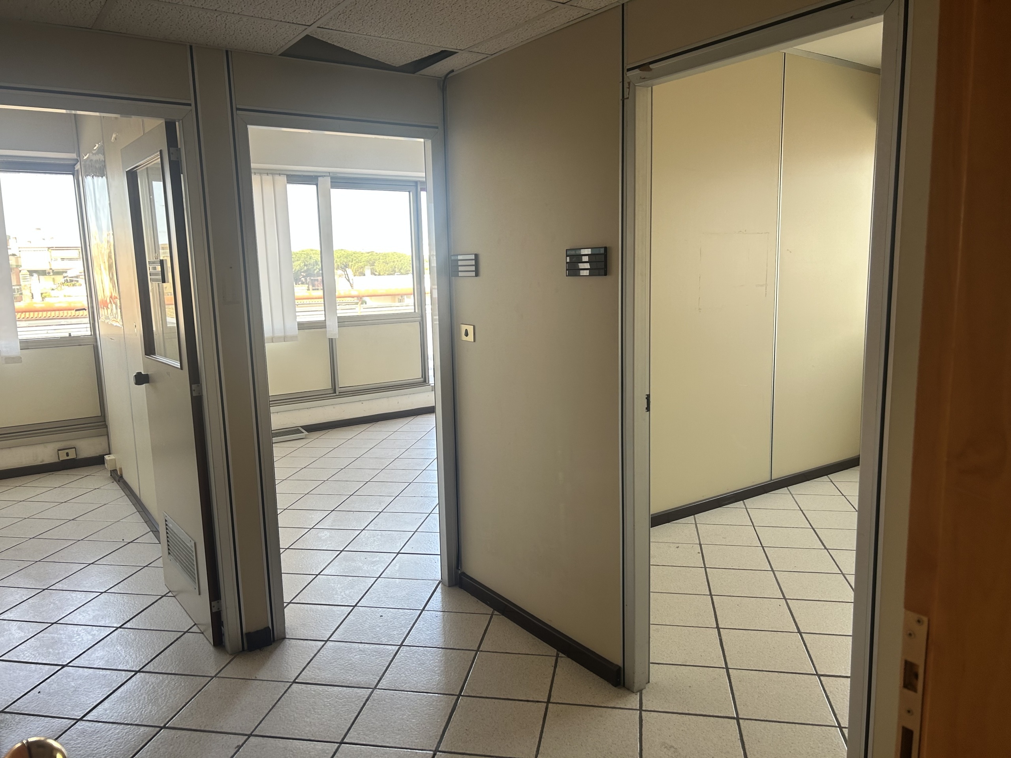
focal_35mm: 26
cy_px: 379
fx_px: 759
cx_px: 506
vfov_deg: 53.1
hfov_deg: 67.3
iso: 64
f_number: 1.5
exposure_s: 1/121
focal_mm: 5.7
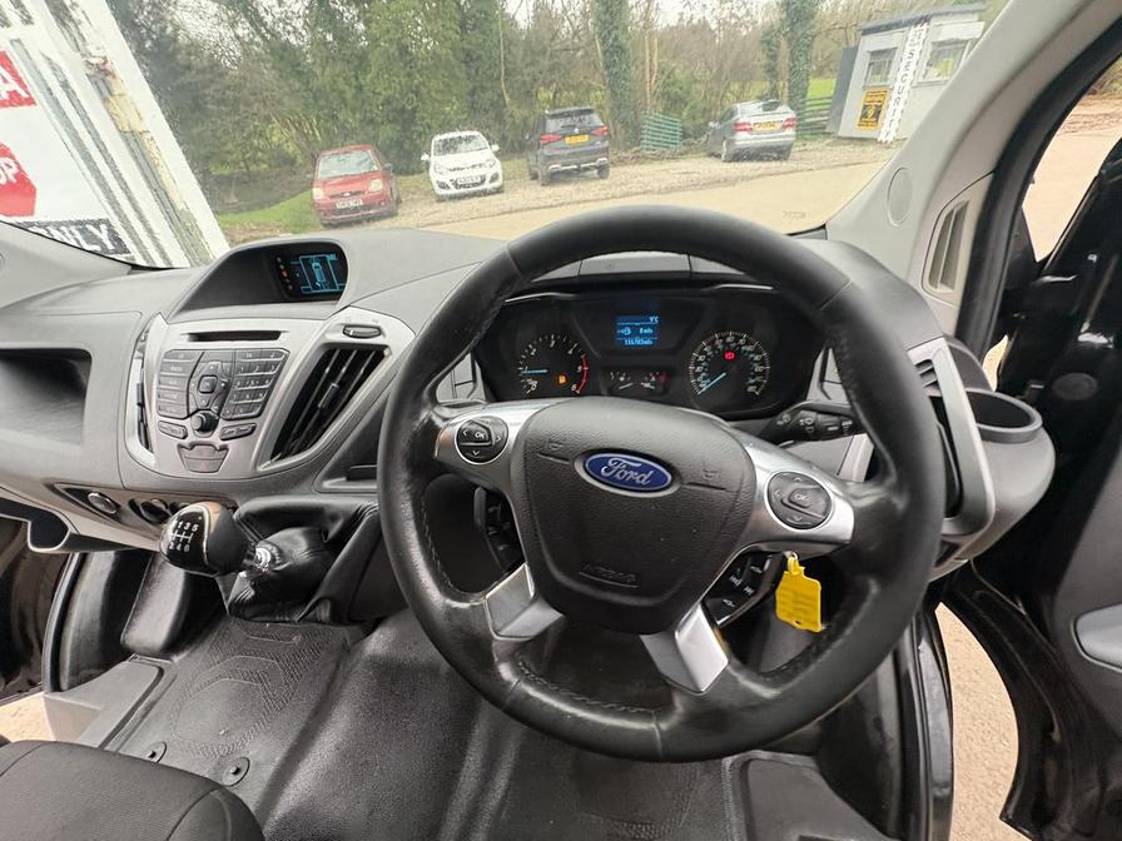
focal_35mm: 14
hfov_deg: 102.1
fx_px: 454
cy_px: 420
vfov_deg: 85.7
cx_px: 561
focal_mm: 2.22
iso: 320
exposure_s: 1/60
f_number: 2.2
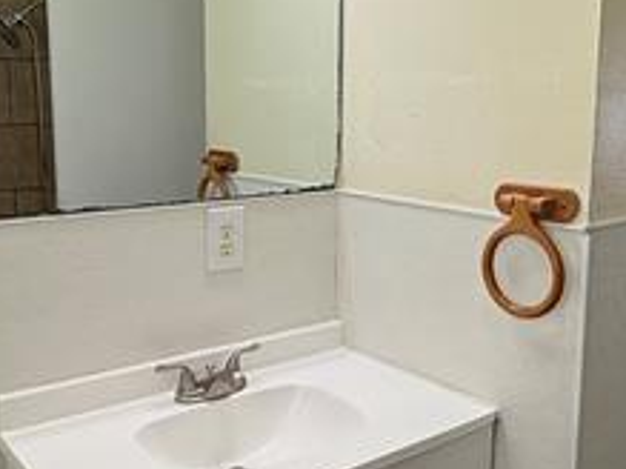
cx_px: 334
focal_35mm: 41
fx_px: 741
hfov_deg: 45.8
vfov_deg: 35.1
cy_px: 209
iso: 80
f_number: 2.2
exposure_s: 1/120
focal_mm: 2.22
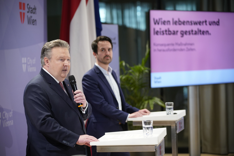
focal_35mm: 100
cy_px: 78
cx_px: 117
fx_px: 650
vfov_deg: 13.7
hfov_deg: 20.4
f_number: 2.8
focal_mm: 100
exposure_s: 1/320
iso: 1250
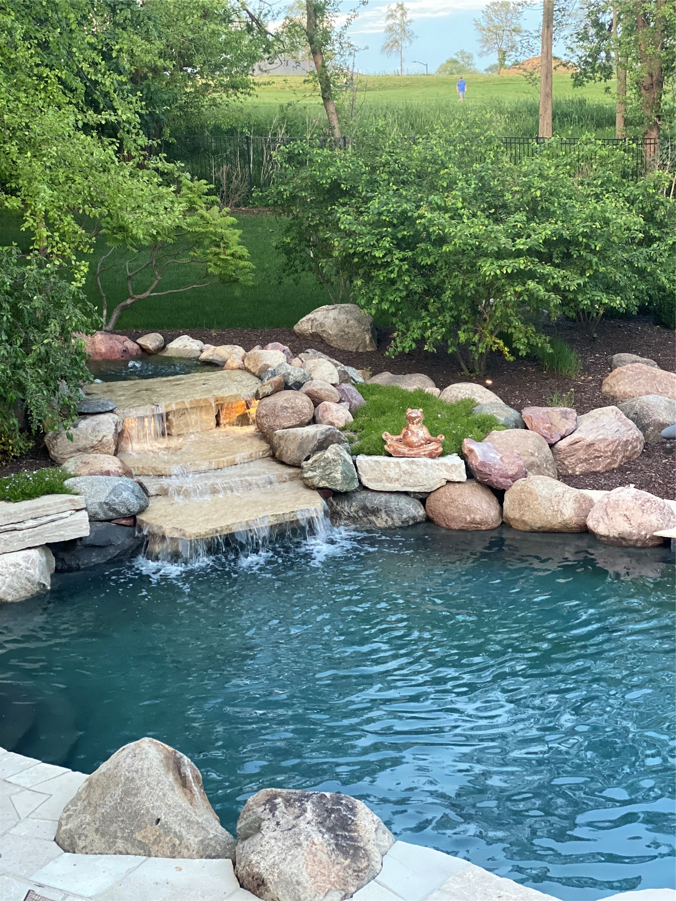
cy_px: 450
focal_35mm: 52
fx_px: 1354
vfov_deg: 36.8
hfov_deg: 28.0
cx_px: 338
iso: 250
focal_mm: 6
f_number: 2
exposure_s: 1/83
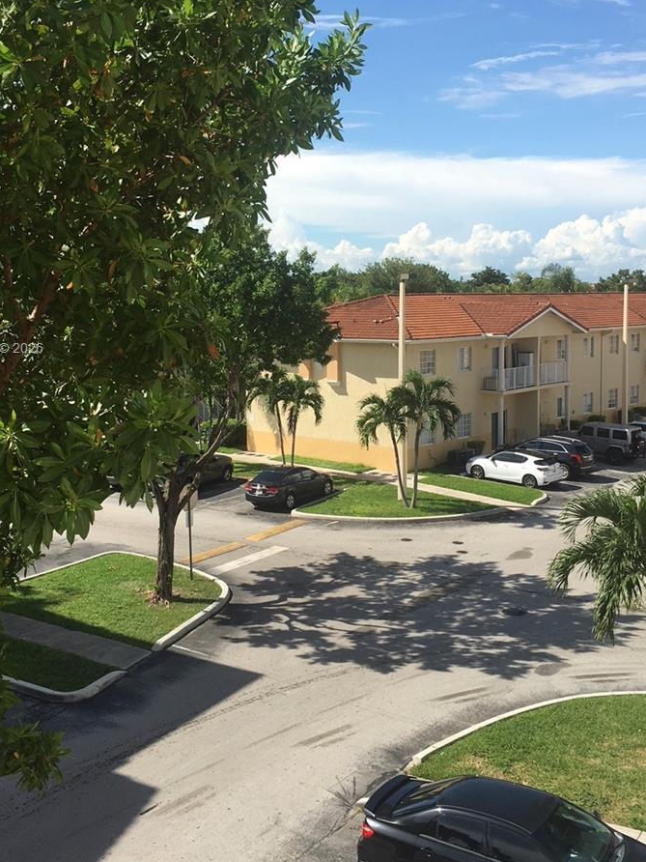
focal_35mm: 39
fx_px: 970
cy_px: 350
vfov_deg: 47.6
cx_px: 299
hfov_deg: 36.8
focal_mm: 4.15
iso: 25
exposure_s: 1/1479
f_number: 2.2
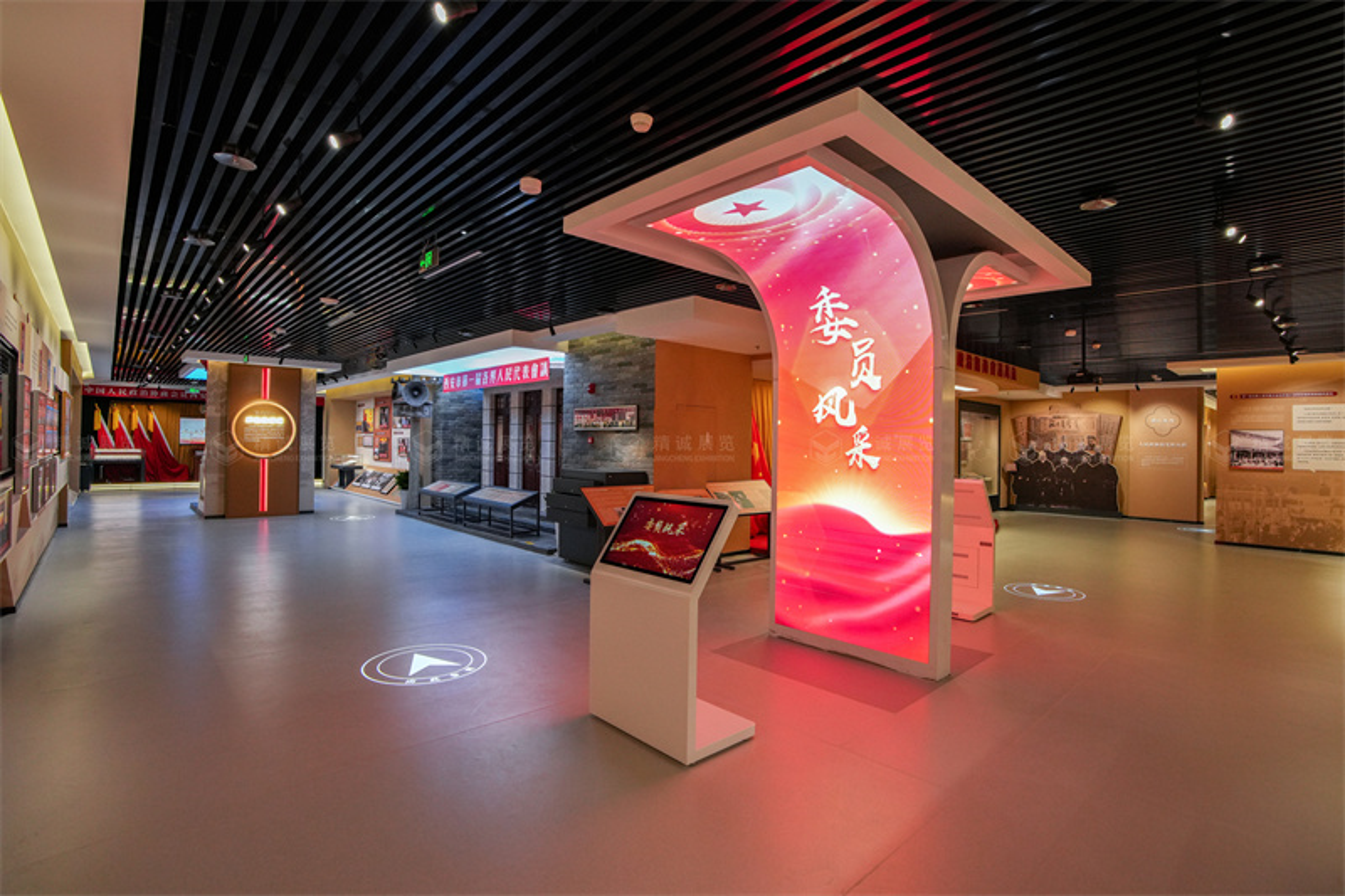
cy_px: 448
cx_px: 672
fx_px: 598
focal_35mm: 16
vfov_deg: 73.7
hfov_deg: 96.7
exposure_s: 1/100
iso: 2000
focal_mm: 16
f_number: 6.3
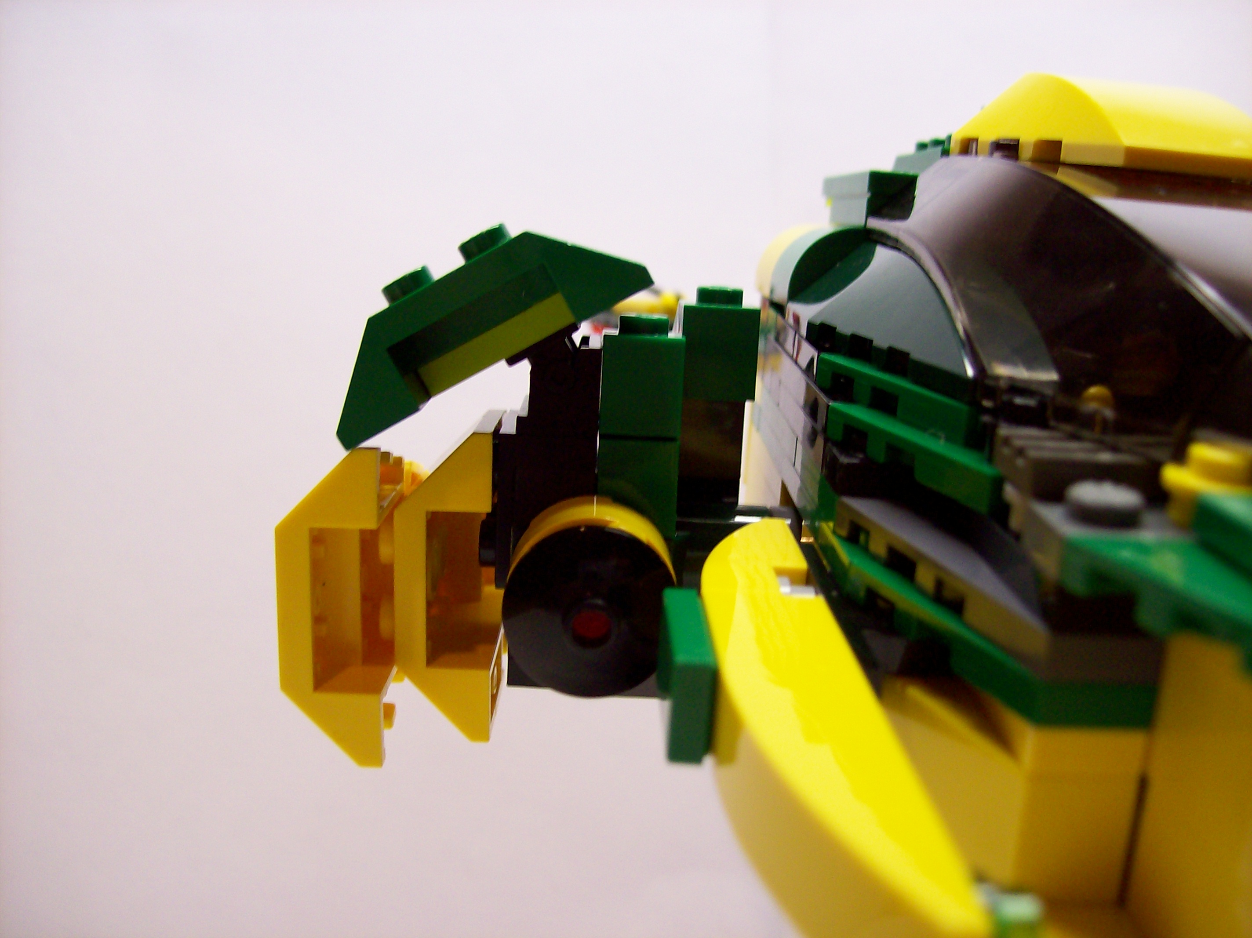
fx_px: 1302
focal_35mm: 36
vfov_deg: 39.6
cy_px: 469
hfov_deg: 51.4
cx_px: 626
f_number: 2.7
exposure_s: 1/32
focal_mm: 6
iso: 90
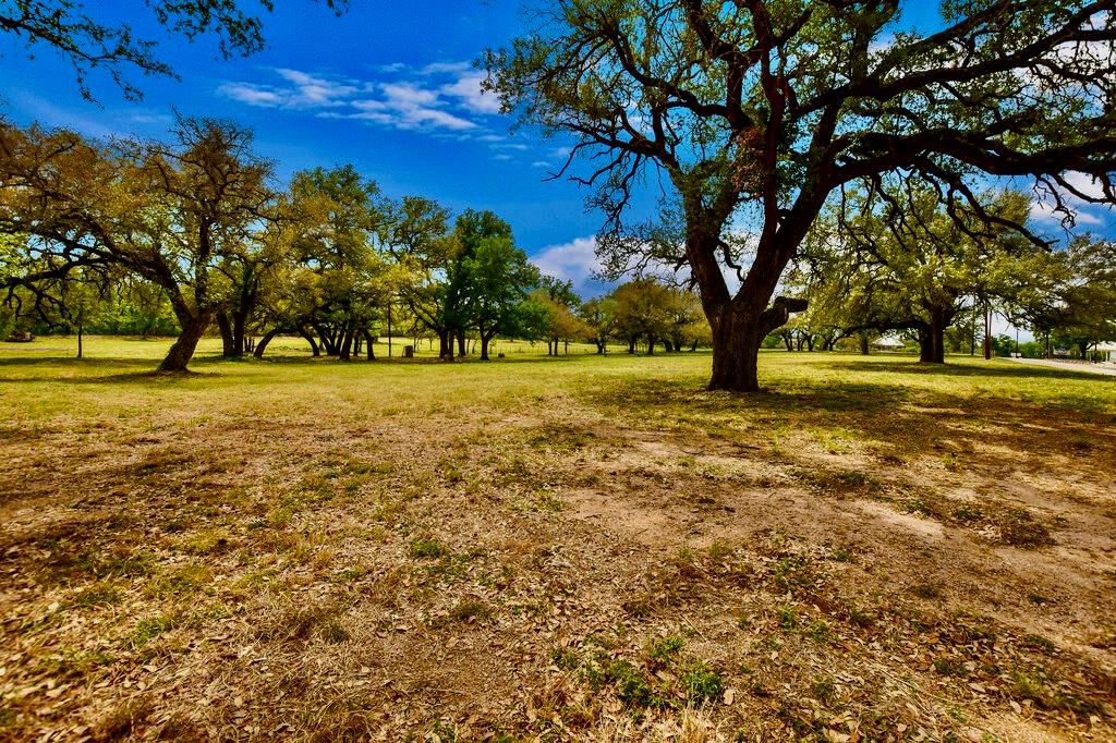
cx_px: 558
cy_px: 372
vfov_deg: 77.3
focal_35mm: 15
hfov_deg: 100.4
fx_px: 465
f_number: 8
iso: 200
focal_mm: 10
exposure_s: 1/1000
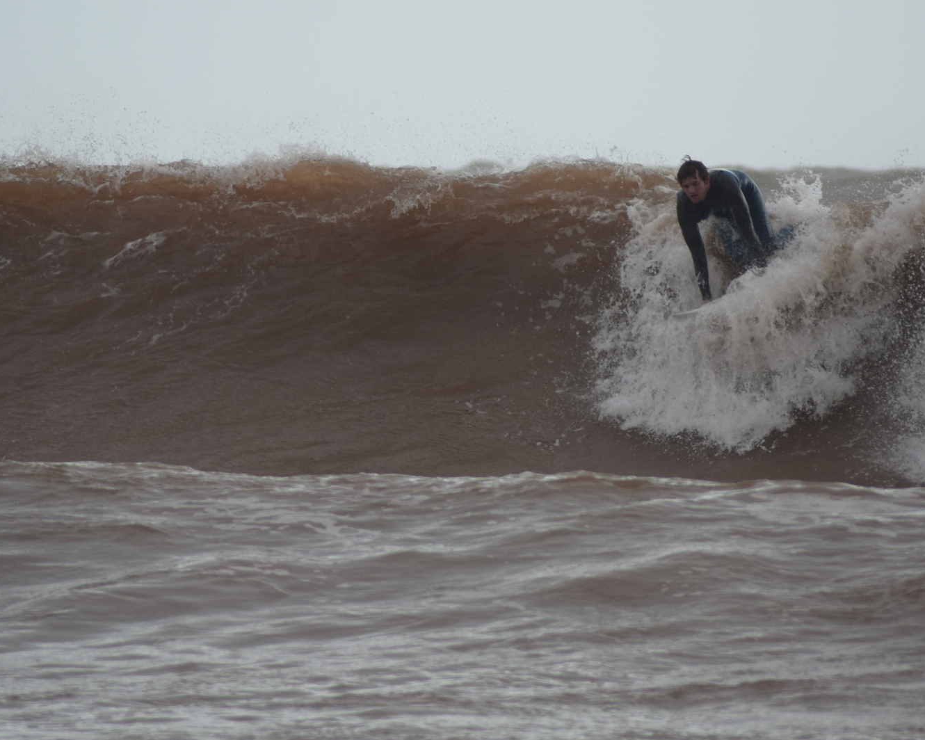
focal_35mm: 508
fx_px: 13907
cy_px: 370
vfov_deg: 3.0
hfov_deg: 3.8
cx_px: 465
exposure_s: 1/1000
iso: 400
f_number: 5.6
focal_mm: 300
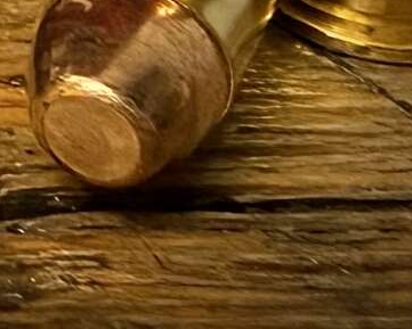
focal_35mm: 166
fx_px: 2025
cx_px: -695
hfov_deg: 9.7
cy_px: -691
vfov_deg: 7.9
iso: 320
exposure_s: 1/60
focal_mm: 2.22
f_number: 2.2
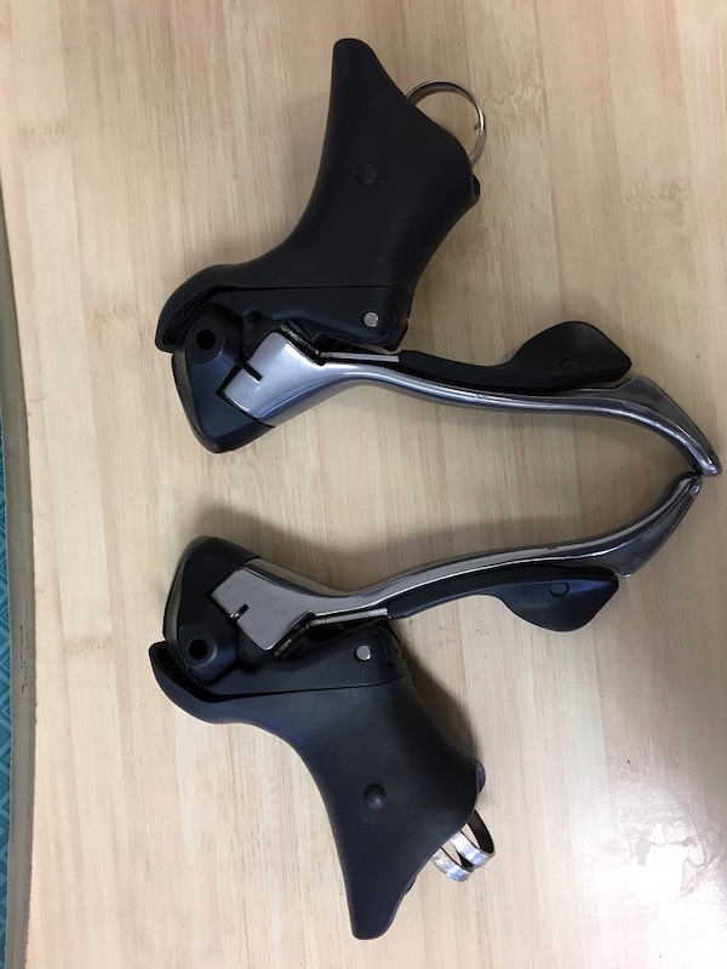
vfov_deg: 61.7
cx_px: 364
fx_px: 812
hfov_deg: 48.2
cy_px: 484
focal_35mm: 29
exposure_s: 1/30
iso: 100
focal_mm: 4.15
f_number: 2.2
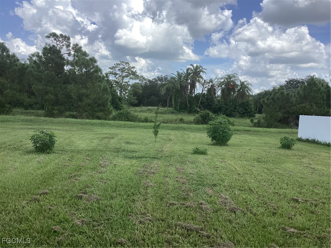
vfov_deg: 45.4
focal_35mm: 31
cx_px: 166
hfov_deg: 58.4
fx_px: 296
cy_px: 124
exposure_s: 1/1087
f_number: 2.4
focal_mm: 3.3
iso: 25
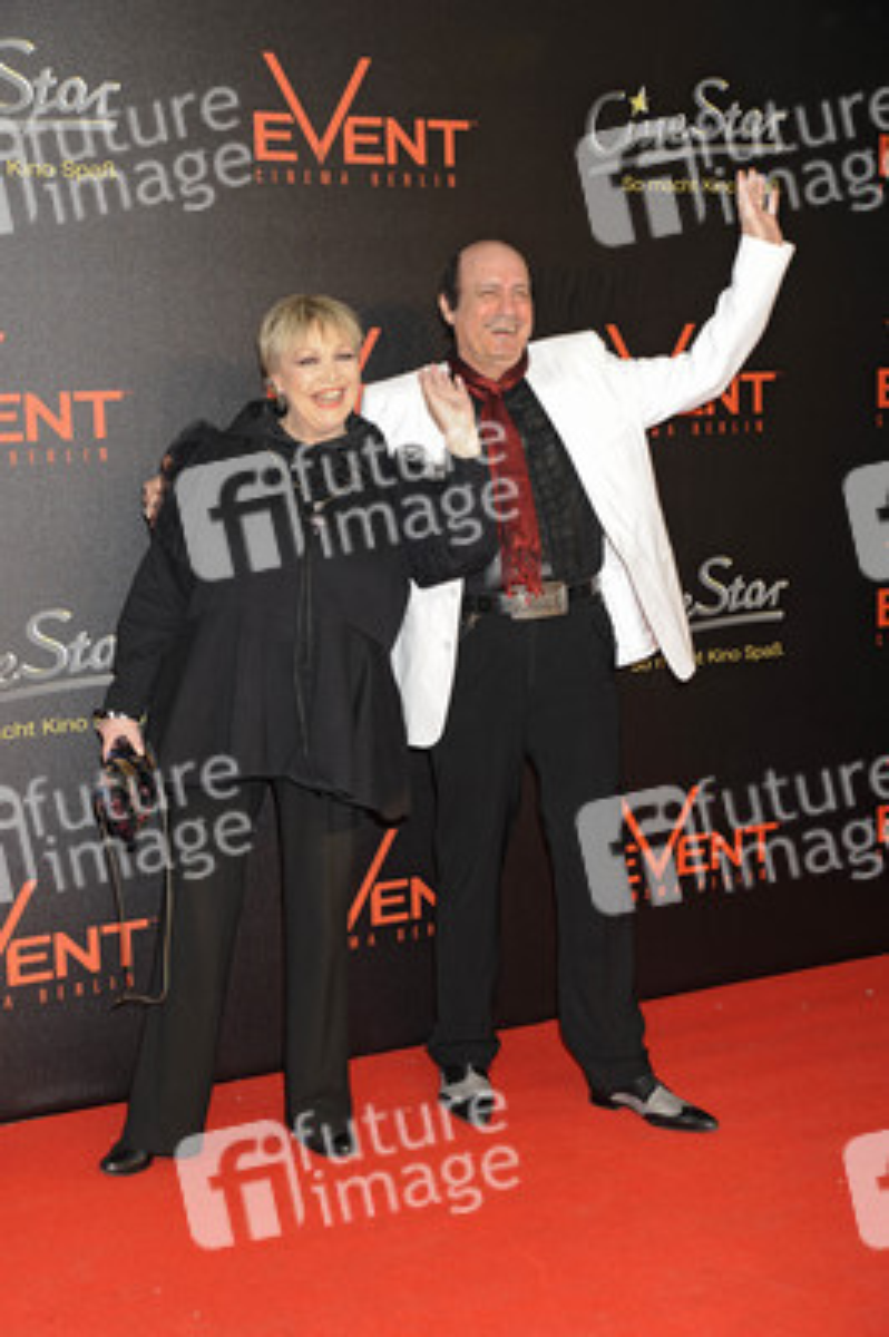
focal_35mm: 55
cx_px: 444
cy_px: 668
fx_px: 2041
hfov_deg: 24.6
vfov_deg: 36.3
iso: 400
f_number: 6.3
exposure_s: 1/160
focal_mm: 55
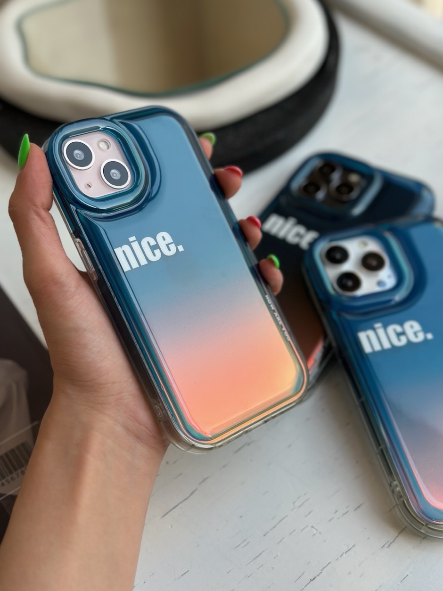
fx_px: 836
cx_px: 225
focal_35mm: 49
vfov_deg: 38.9
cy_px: 293
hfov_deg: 29.7
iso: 80
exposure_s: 1/543
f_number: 1.78
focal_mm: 6.86
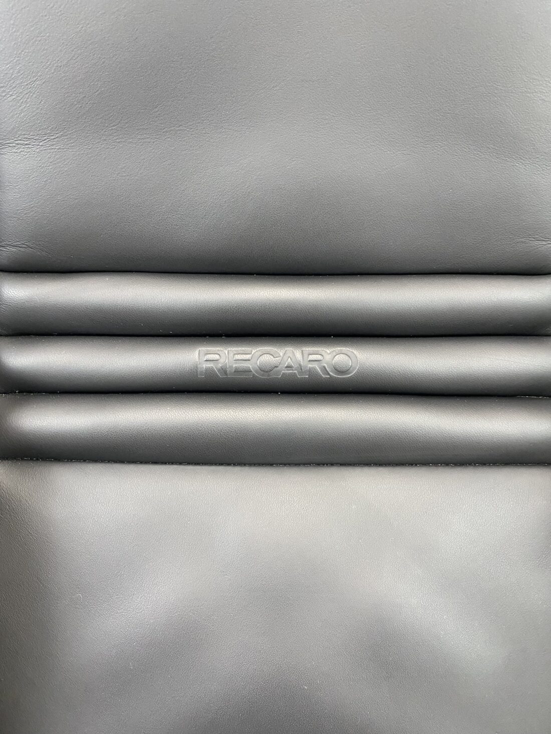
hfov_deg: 53.1
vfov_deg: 67.3
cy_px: 367
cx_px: 276
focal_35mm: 26
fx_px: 552
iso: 320
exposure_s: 1/33
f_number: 1.8
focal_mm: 4.25
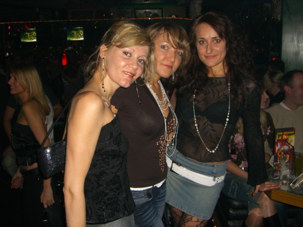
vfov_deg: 37.7
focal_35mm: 38
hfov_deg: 49.0
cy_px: 114
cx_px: 152
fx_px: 333
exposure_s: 1/60
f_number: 2.8
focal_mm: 7.9
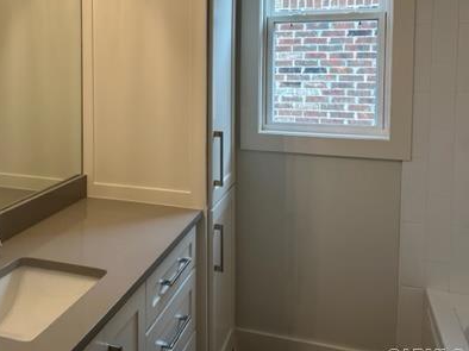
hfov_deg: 46.4
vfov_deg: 35.9
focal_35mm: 39
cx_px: 126
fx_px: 528
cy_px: 86
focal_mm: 6.86
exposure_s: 1/120
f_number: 1.78
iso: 64
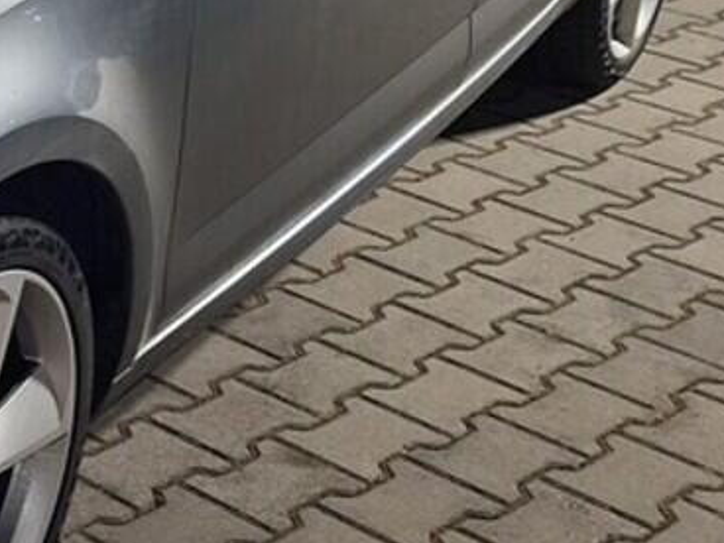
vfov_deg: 16.3
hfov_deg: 18.8
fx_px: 1882
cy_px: 110
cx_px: -399
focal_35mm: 90
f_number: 1.8
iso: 320
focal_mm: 5.54
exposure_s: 1/33
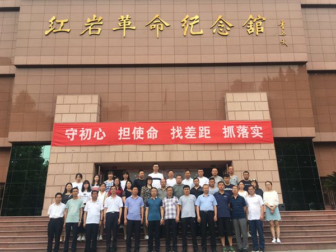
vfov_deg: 48.2
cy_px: 126
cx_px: 168
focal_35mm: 29
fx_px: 281
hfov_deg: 61.7
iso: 25
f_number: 2.2
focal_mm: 4.15
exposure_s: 1/769
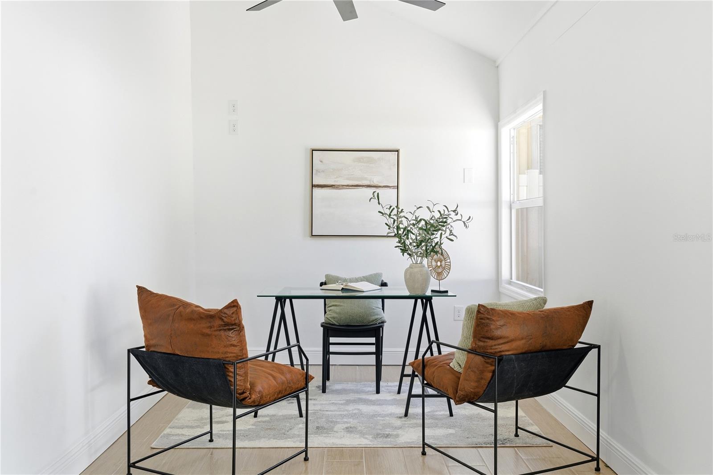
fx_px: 693
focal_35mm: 35
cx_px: 356
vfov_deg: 37.8
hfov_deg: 54.4
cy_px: 238
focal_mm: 35
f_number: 9
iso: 250
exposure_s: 1/250
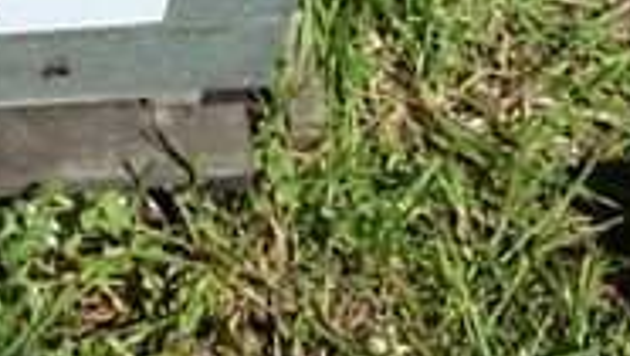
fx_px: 1956
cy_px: -458
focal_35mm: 117
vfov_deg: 9.4
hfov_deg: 17.0
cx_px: -244
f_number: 4.5
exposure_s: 1/500
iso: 80
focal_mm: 4.1
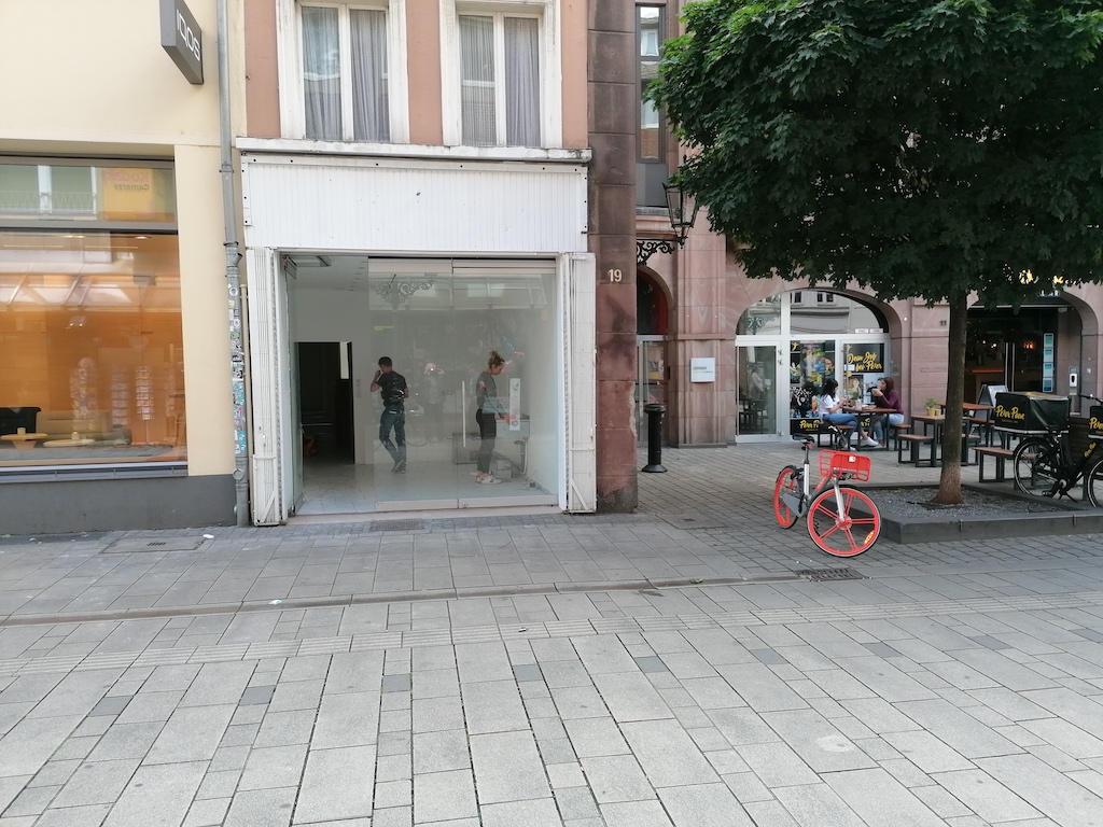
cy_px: 414
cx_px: 552
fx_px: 860
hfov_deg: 65.3
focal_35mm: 27
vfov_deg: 51.4
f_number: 1.8
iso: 50
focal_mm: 4.75
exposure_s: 1/177
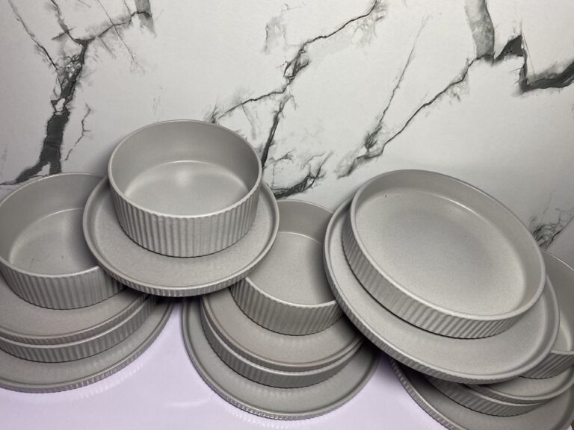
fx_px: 431
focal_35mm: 26
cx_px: 287
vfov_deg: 53.1
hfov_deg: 67.3
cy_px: 215
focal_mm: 4.25
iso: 50
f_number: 1.8
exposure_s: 1/121
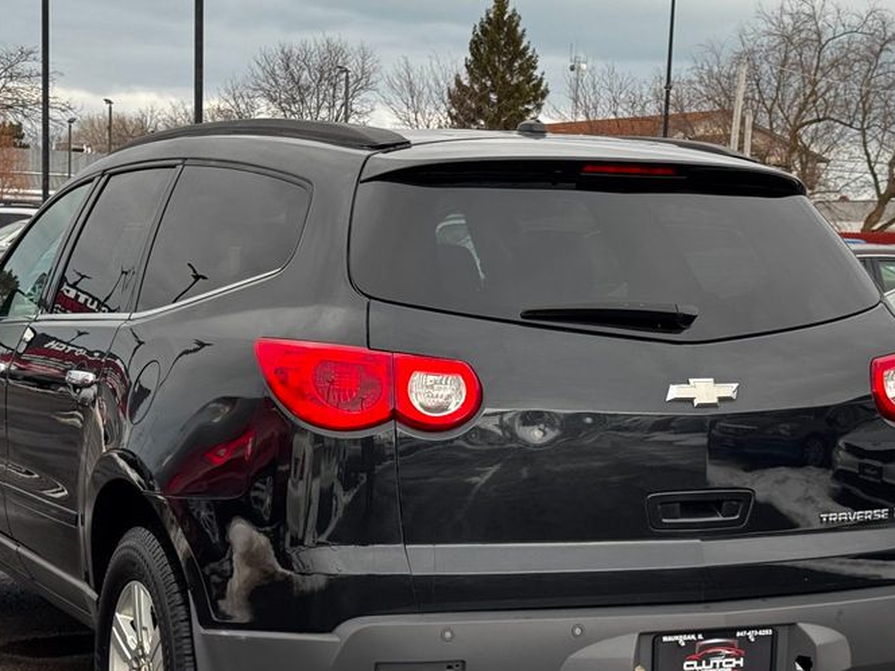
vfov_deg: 19.8
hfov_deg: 26.3
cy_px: 453
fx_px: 1913
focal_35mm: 74
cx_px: 435
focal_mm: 6.76
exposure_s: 1/417
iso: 64
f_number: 1.78
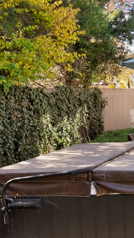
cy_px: 85
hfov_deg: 16.1
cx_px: 242
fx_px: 398
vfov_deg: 33.1
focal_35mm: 63
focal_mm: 18
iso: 320
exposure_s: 1/50
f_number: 9
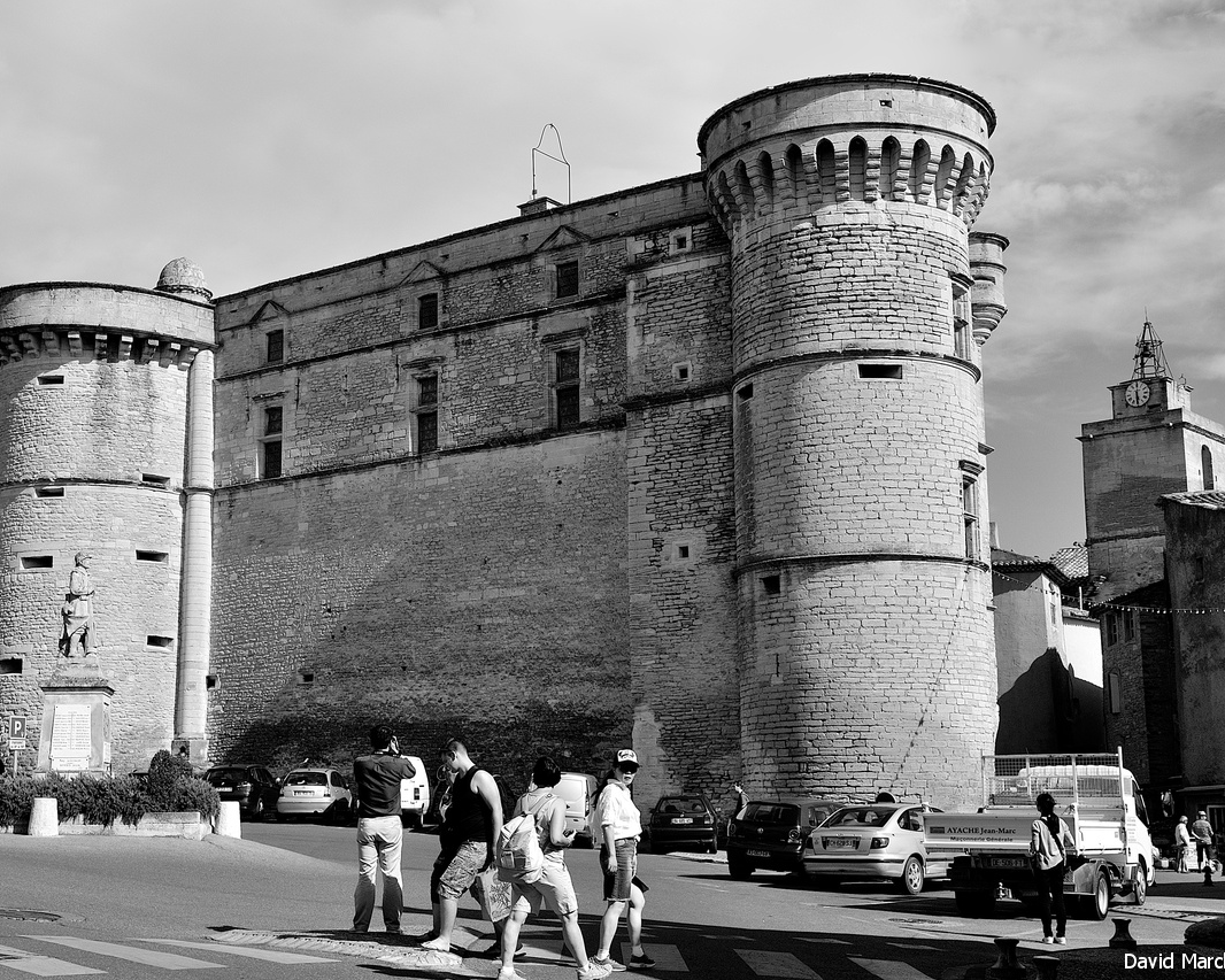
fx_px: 1740
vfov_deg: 31.5
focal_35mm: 48
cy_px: 485
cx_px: 537
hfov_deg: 38.7
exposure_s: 1/1500
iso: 200
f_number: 5.6
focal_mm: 28
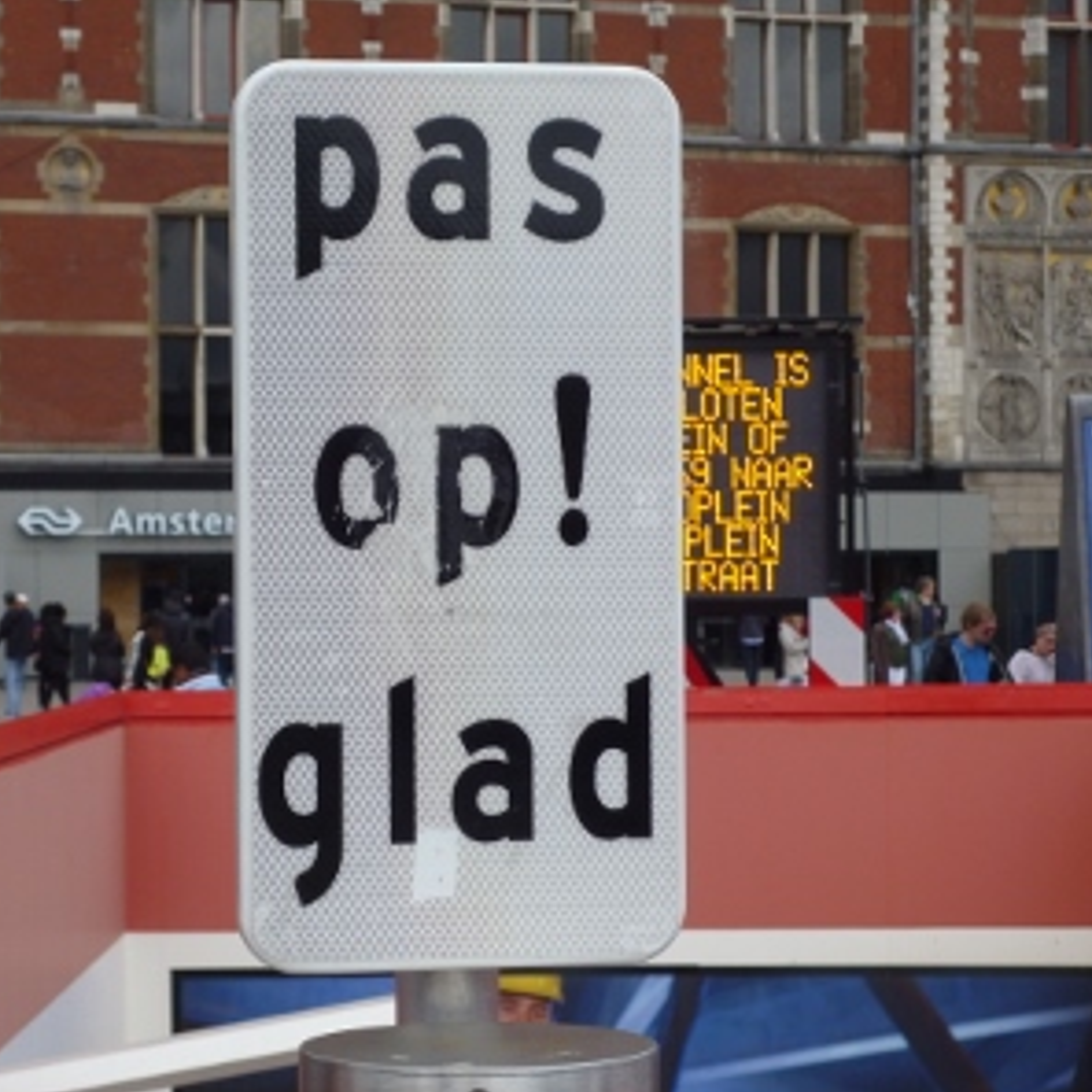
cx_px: 443
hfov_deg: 16.7
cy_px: 542
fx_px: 3712
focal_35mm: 104
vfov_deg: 16.7
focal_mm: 15.5
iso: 100
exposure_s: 1/250
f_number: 5.8
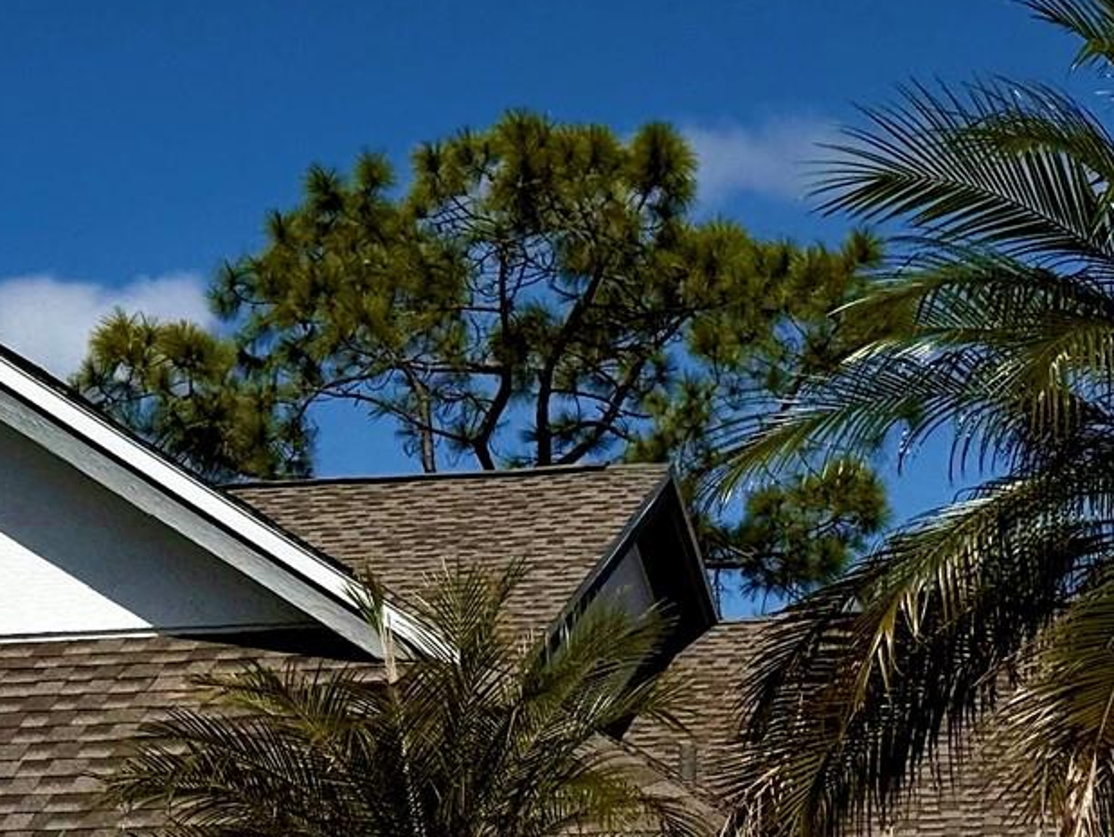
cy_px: 830
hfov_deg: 15.9
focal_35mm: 124
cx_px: 596
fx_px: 3993
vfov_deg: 11.8
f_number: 1.78
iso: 64
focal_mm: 6.76
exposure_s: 1/43478
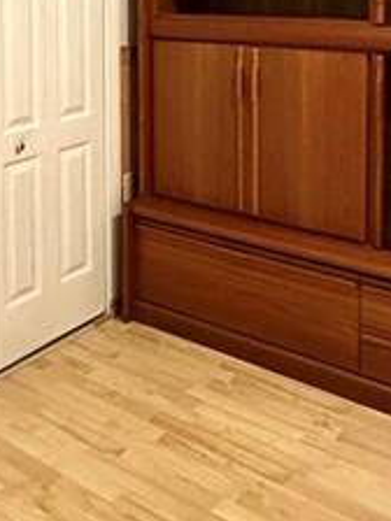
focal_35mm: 48
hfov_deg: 30.1
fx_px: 723
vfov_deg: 35.9
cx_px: 135
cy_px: 5
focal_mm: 2.22
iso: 500
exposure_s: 1/60
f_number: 2.2
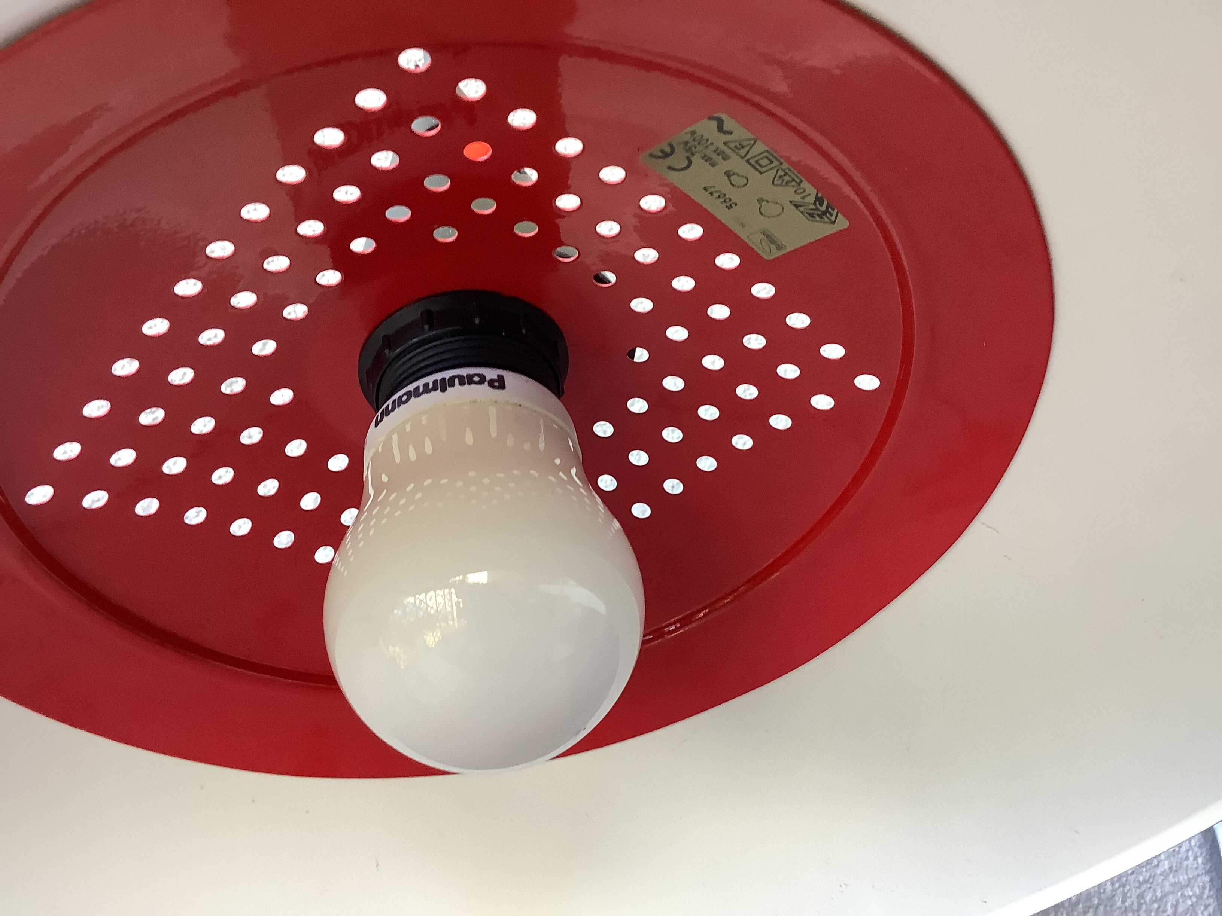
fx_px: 1094
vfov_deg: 45.4
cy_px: 458
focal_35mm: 31
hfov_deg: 58.4
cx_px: 611
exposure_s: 1/60
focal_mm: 3.3
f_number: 2.4
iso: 125
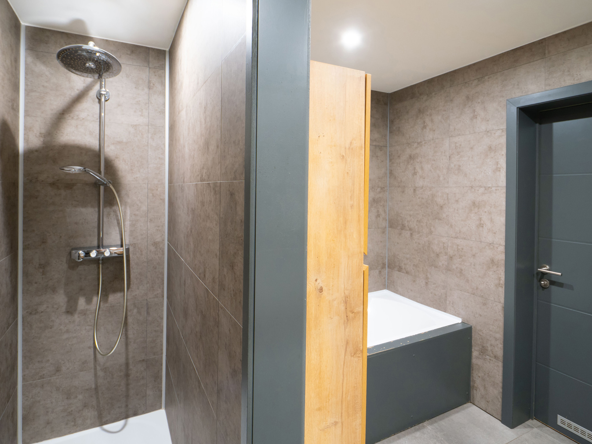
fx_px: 325
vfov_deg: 68.7
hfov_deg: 84.6
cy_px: 213
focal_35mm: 19
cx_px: 308
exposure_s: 1/8
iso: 500
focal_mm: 8
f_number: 4
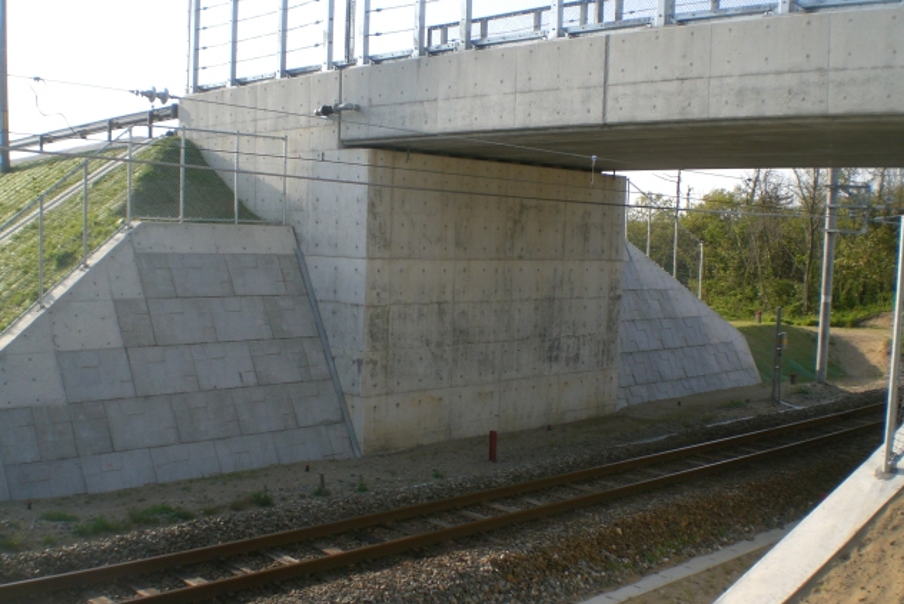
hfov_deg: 48.4
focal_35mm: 40
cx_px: 448
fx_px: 1005
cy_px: 322
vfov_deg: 33.4
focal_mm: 6.3
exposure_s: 1/250
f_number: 4.4
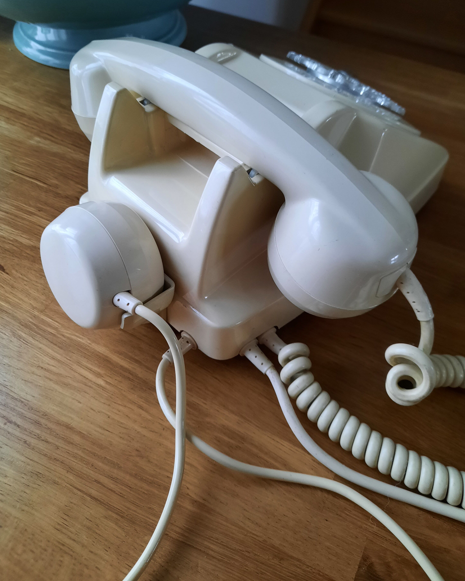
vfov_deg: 64.0
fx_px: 464
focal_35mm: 27
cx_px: 239
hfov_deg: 53.2
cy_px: 266
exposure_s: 1/25
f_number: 2
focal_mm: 4.6
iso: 400
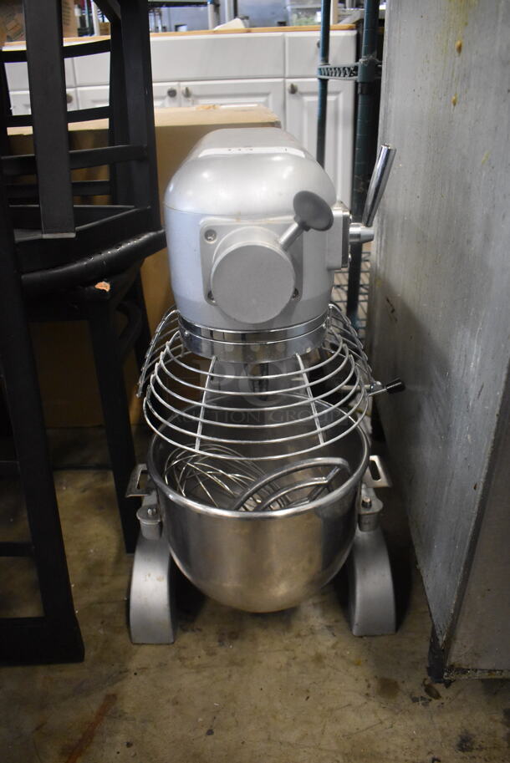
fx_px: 573
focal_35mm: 27
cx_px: 255
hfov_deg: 48.0
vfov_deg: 67.3
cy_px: 382
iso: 4000
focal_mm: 18
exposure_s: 1/125
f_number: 3.5
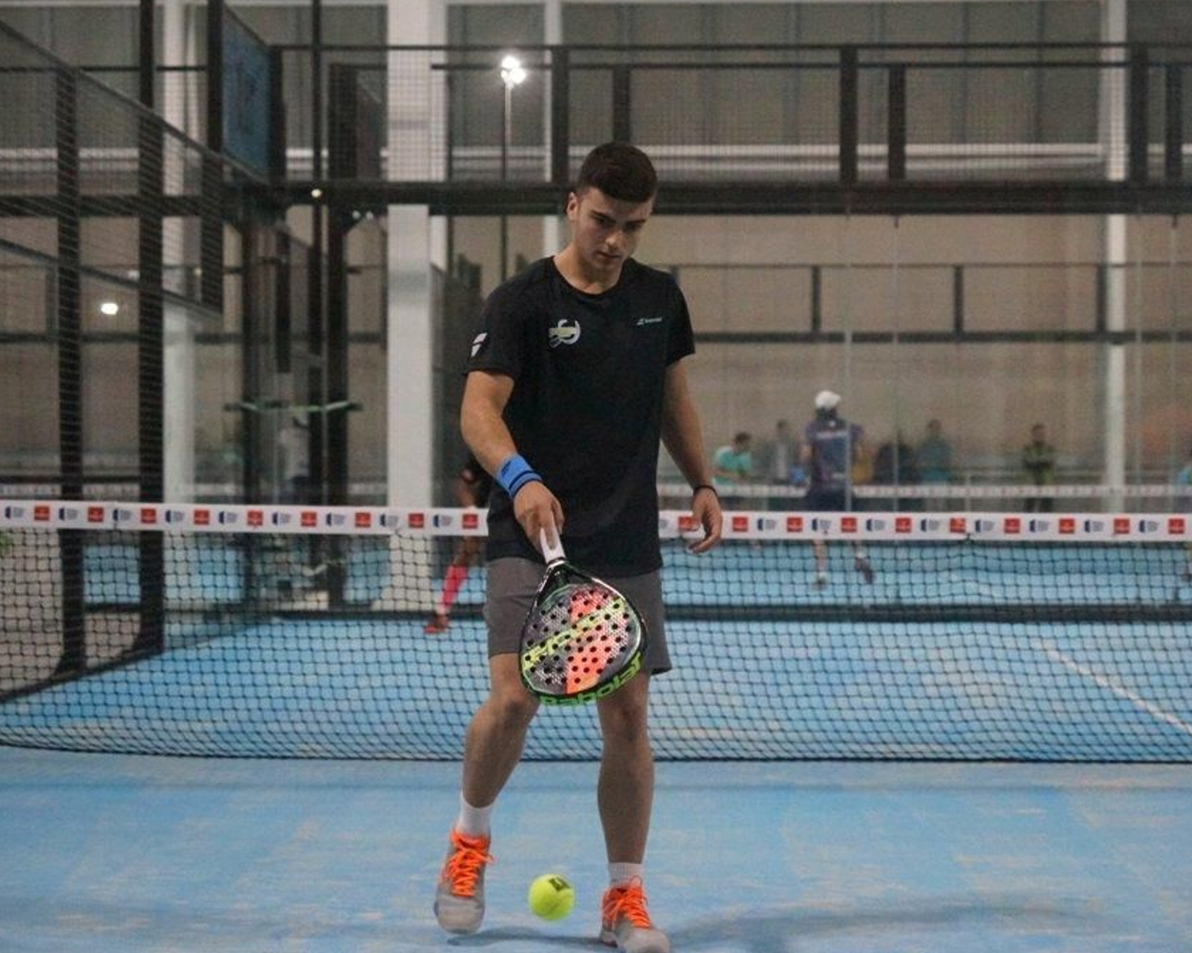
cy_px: 473
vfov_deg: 17.9
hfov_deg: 22.2
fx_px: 3034
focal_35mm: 86
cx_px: 605
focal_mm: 50
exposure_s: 1/800
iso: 6400
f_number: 2.8
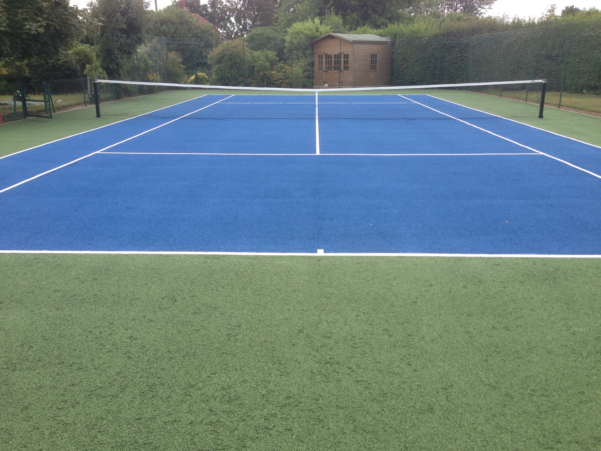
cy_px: 226
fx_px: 573
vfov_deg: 42.9
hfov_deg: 55.4
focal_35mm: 33
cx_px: 300
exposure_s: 1/507
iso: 50
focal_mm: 4.13
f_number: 2.4
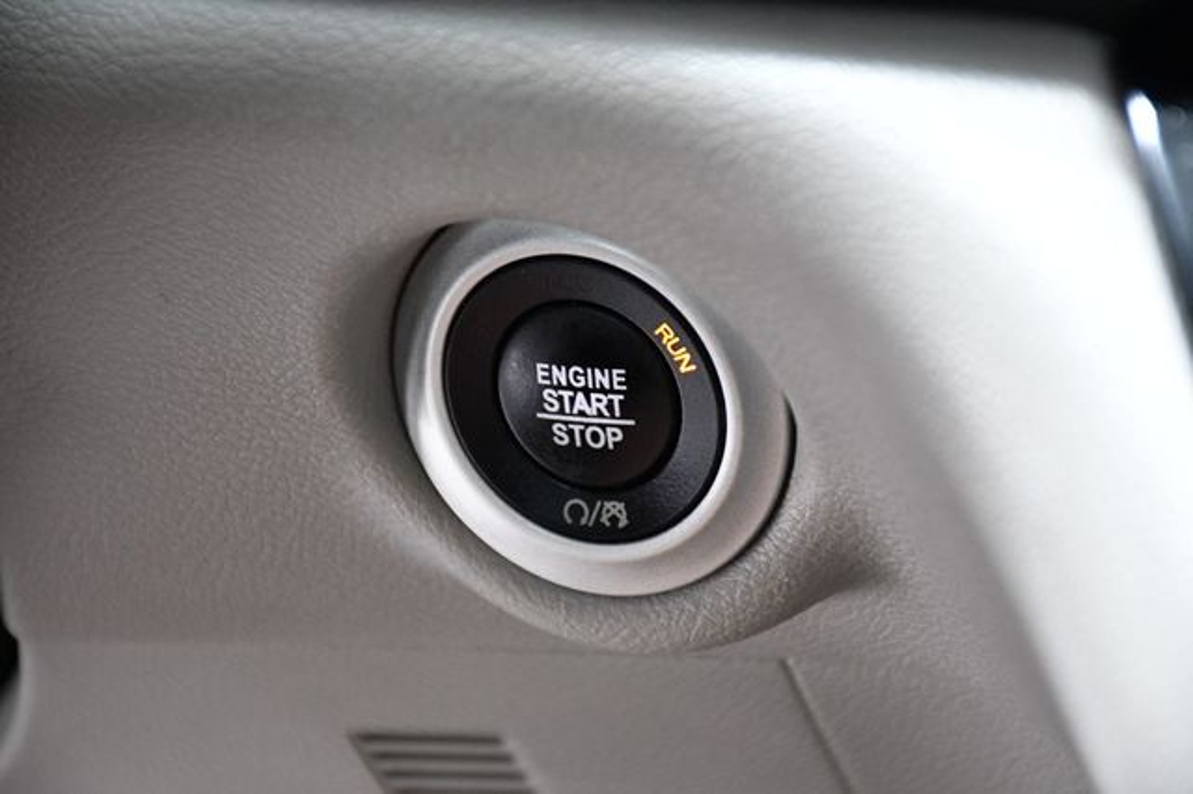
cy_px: 397
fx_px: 5763
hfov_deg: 11.8
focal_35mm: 174
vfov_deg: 7.9
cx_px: 596
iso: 2500
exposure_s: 1/30
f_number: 5.6
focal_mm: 116
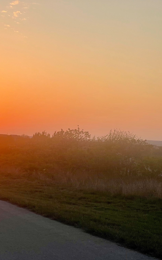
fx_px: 643
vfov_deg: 22.8
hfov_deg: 14.1
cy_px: 130
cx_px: -10
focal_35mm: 91
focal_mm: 7.5
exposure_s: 1/196
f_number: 2.2
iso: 20
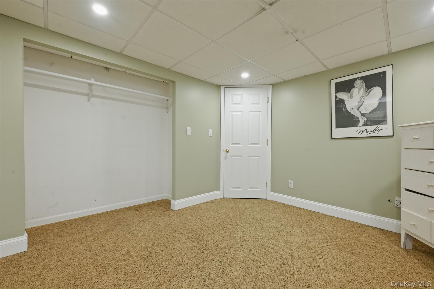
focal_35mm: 14
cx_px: 217
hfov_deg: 104.3
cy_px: 144
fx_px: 169
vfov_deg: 81.2
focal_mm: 14
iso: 250
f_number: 11
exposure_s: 1/6
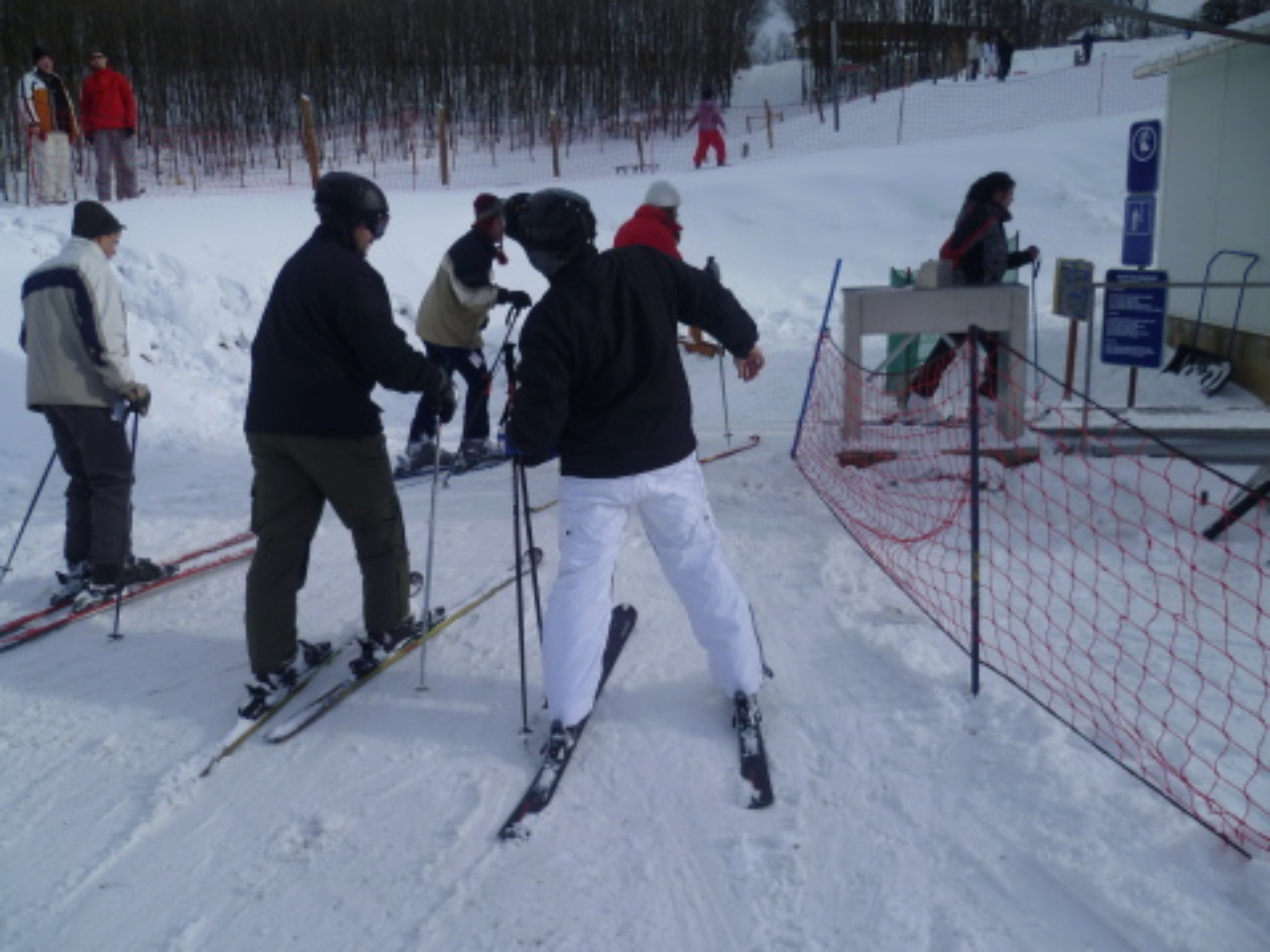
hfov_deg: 63.4
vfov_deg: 49.7
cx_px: 635
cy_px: 476
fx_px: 1027
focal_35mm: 28
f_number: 9
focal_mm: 5
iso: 80
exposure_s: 1/250
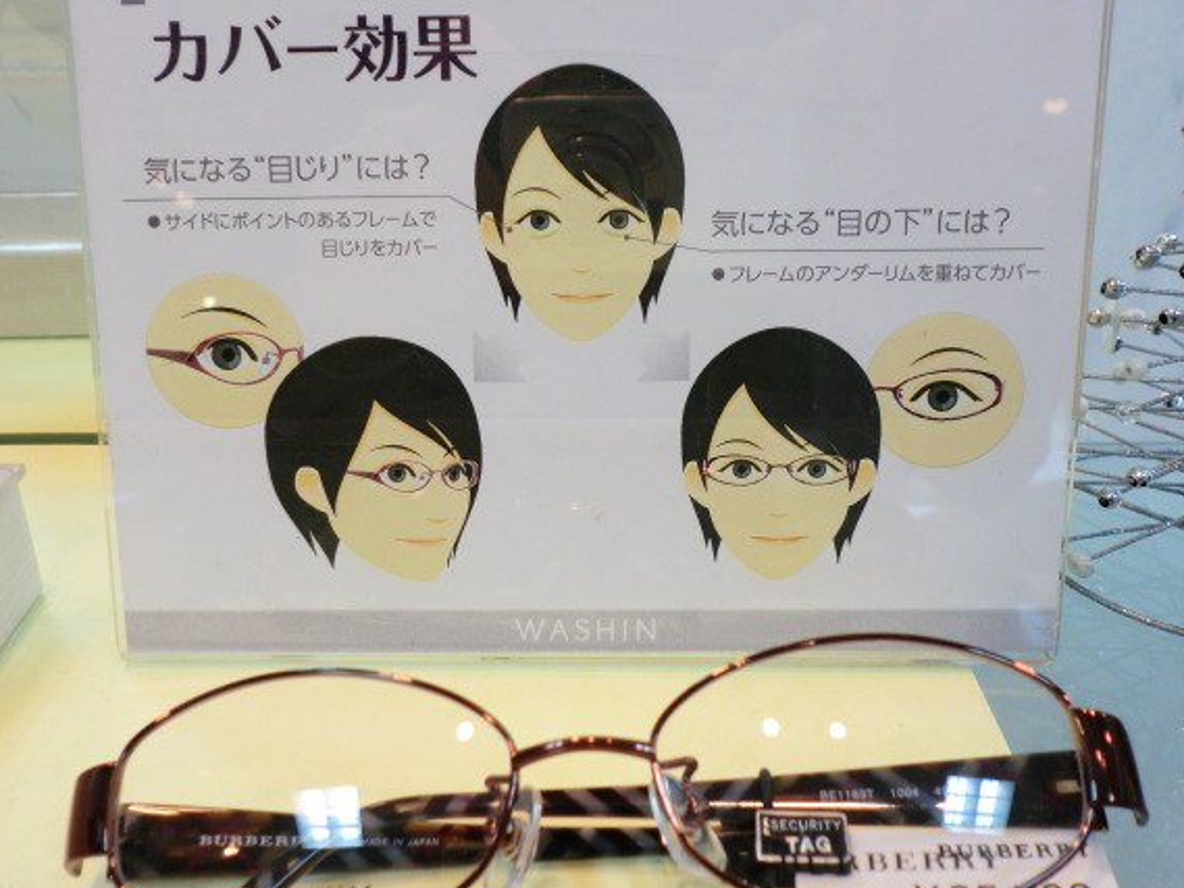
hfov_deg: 51.3
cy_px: 449
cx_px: 556
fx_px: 1232
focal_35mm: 36
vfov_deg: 39.7
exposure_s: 1/60
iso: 80
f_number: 3.5
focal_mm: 5.8
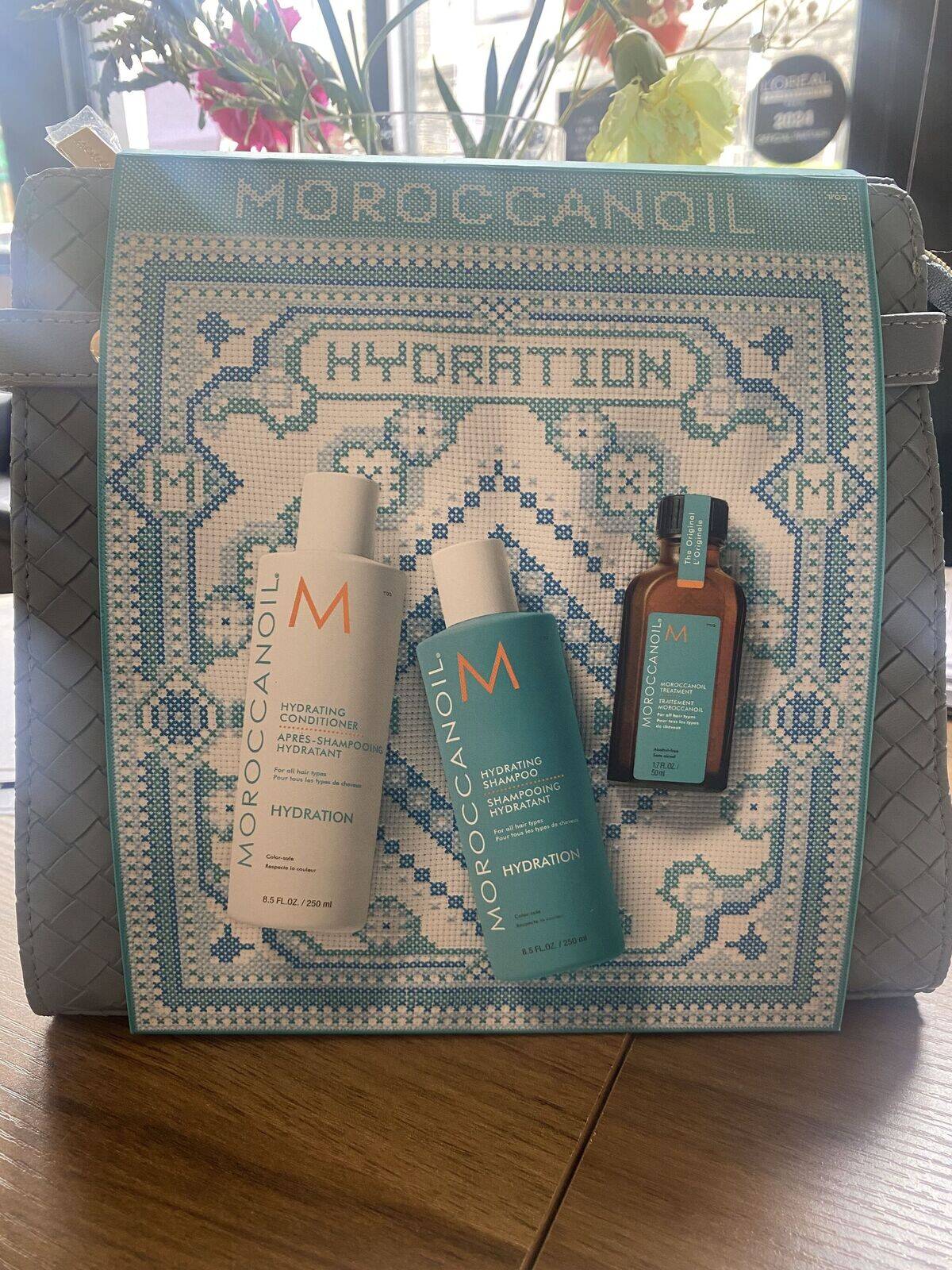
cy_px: 635
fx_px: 953
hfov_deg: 53.1
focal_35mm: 26
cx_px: 476
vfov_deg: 67.3
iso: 125
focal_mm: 4.25
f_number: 1.8
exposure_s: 1/65
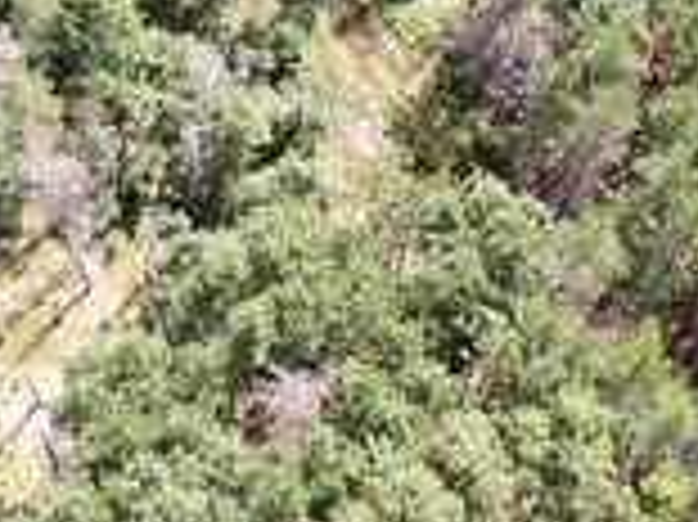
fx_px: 1249
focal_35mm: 62
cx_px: 203
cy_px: 9
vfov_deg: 22.8
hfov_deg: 30.8
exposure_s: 1/200
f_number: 2.8
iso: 100
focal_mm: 4.39
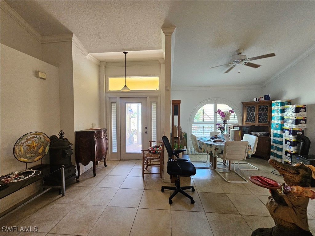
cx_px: 158
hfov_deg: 106.2
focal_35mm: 13
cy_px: 118
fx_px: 118
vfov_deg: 89.9
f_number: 2.2
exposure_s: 1/60
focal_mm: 2.2
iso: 400
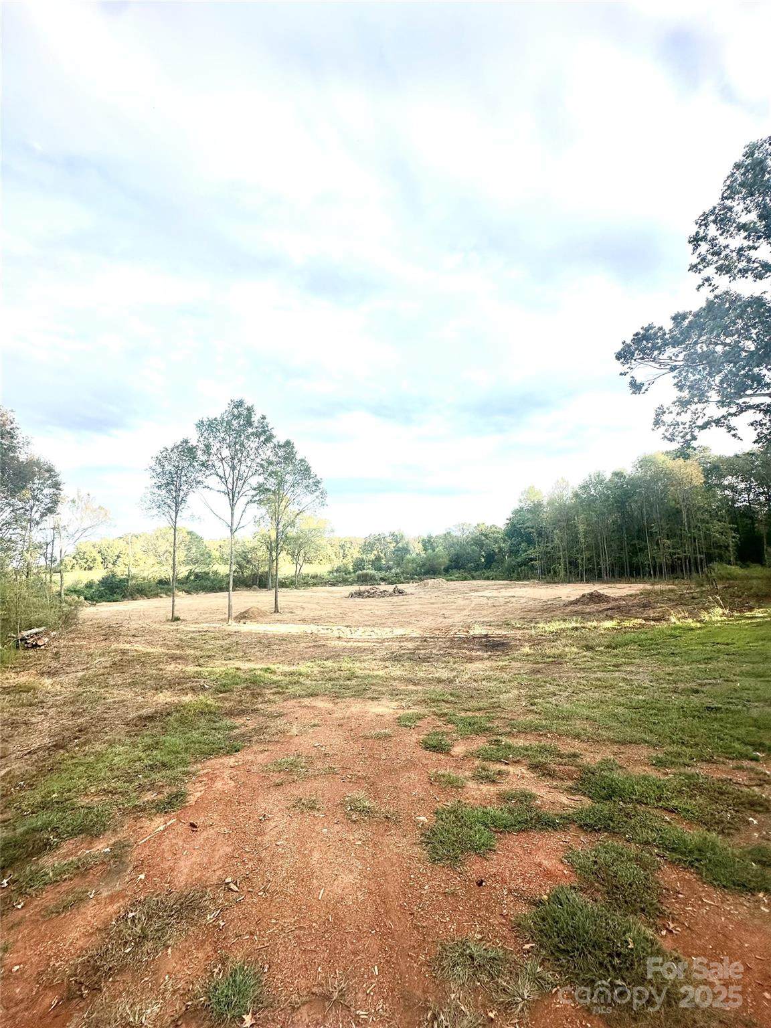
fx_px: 416
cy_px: 514
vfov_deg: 102.1
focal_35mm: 14
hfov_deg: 85.7
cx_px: 386
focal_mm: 2.22
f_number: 2.2
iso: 50
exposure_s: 1/1114
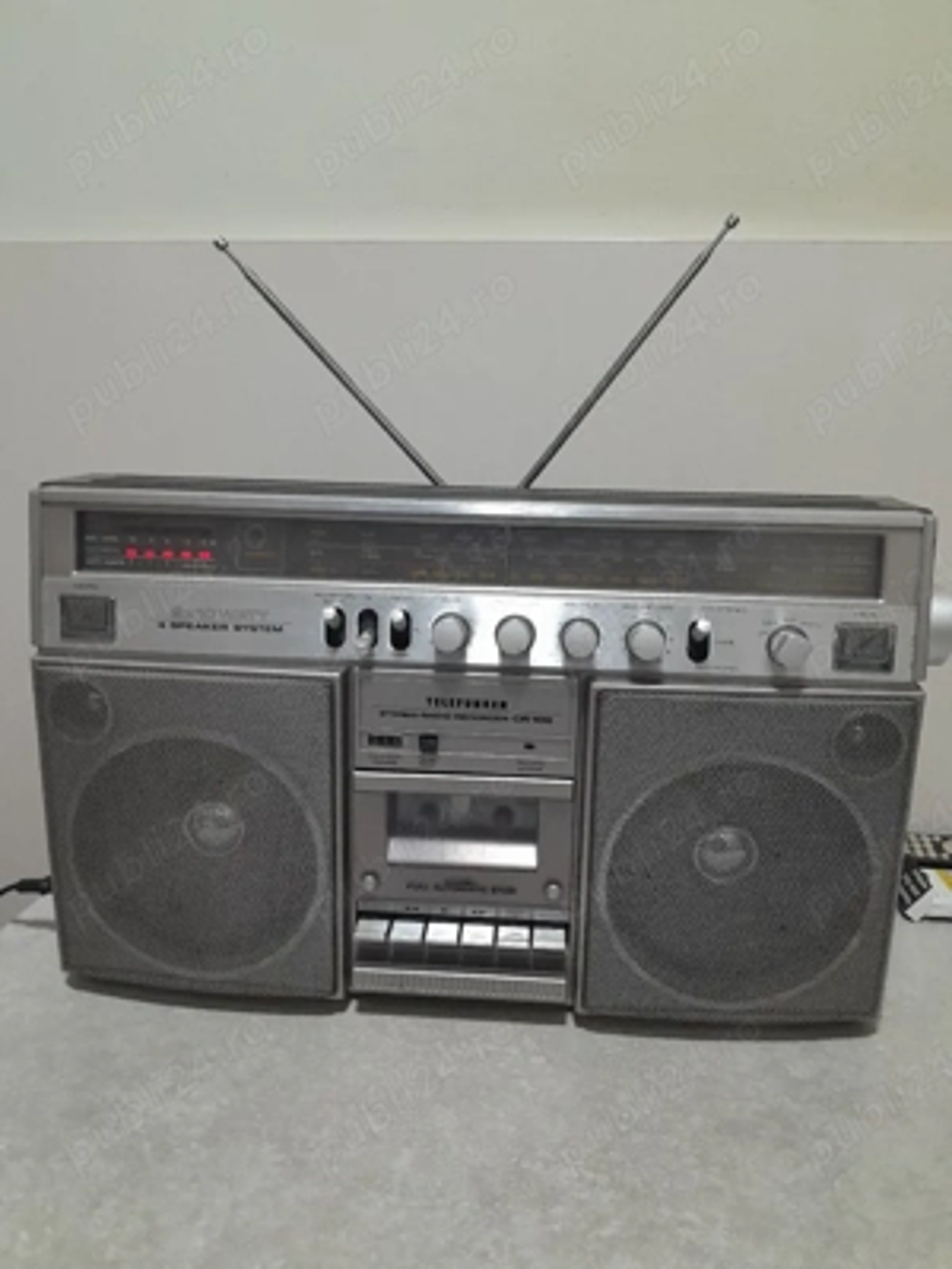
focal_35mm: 26
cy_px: 634
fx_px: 953
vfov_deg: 67.3
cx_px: 476
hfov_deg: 53.1
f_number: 1.8
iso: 160
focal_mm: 3.98
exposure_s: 1/60.2
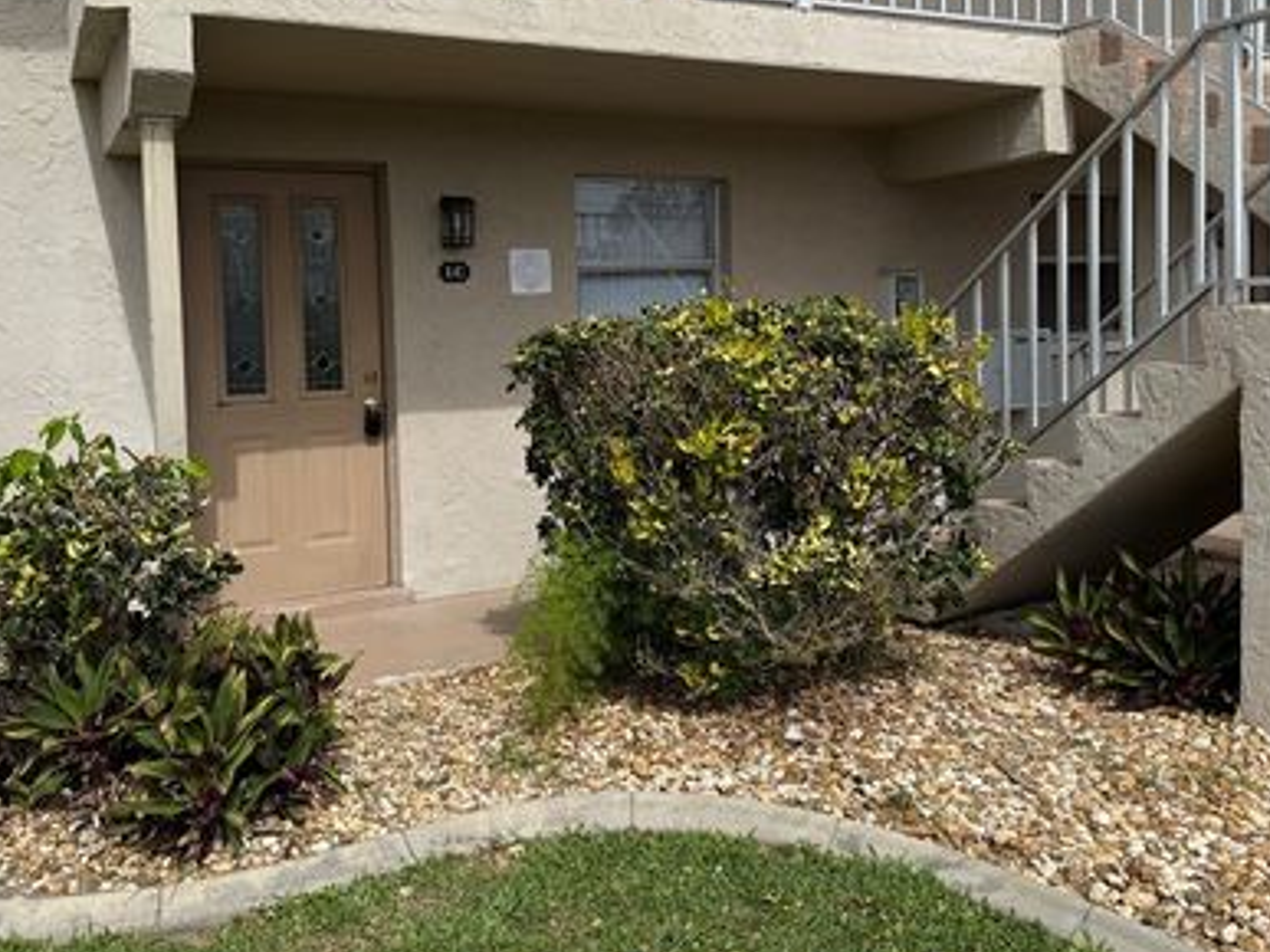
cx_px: 581
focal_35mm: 31
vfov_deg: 45.0
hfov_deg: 58.3
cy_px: 356
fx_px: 1137
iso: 80
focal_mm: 6.76
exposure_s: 1/7353
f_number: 1.78
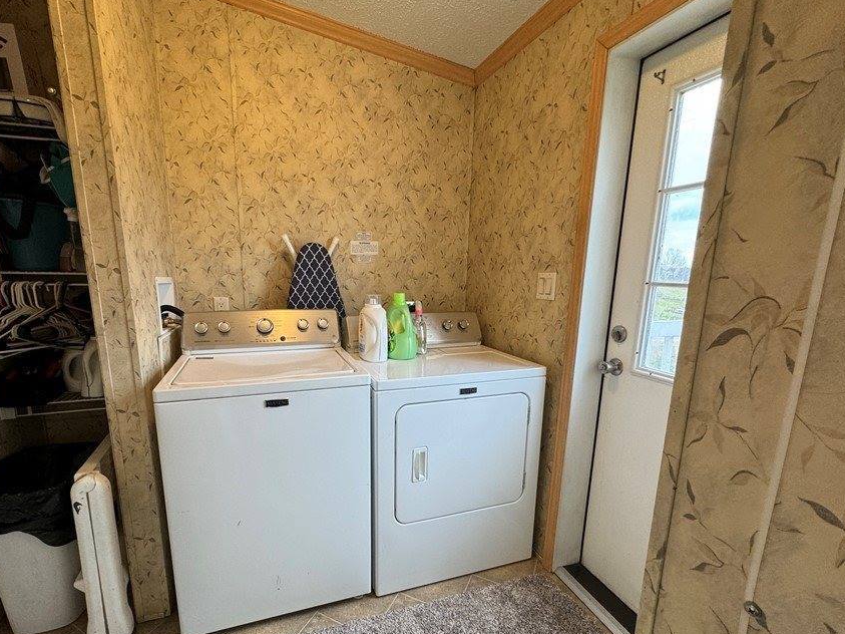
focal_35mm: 17
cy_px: 350
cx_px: 391
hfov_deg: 90.9
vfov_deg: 74.5
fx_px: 415
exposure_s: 1/120
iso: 160
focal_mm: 2.22
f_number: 2.2
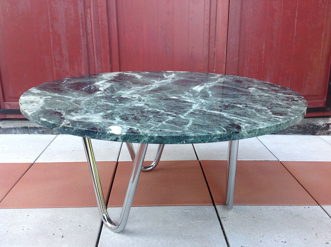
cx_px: 166
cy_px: 124
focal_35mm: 35
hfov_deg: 52.7
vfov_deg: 40.6
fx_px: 334
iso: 80
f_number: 2.4
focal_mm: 4.28
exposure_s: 1/120
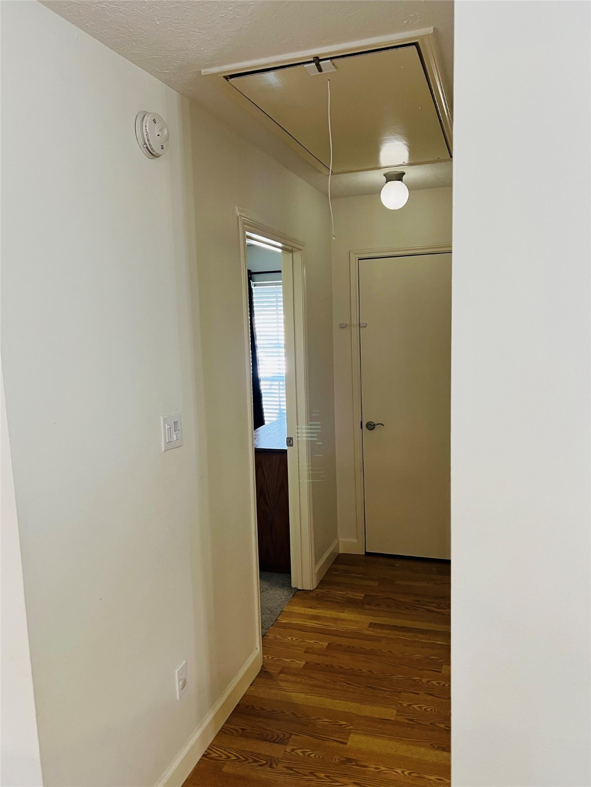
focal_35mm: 26
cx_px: 296
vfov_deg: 67.3
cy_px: 394
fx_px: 592
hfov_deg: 53.1
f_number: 1.5
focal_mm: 5.7
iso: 100
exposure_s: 1/60
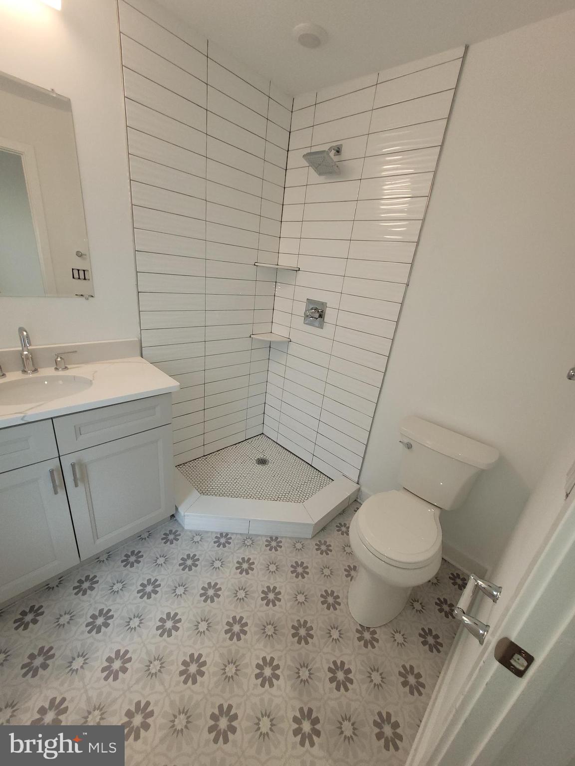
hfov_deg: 89.9
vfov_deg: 106.2
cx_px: 288
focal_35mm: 13
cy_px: 383
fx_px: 288
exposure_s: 1/59
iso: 80
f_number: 2.2
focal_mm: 1.74
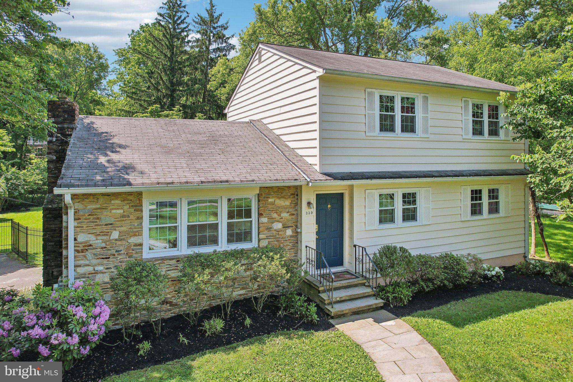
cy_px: 191
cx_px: 286
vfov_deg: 57.2
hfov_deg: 78.6
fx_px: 350
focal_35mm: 22
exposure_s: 1/1000
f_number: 2.8
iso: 100
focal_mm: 8.4
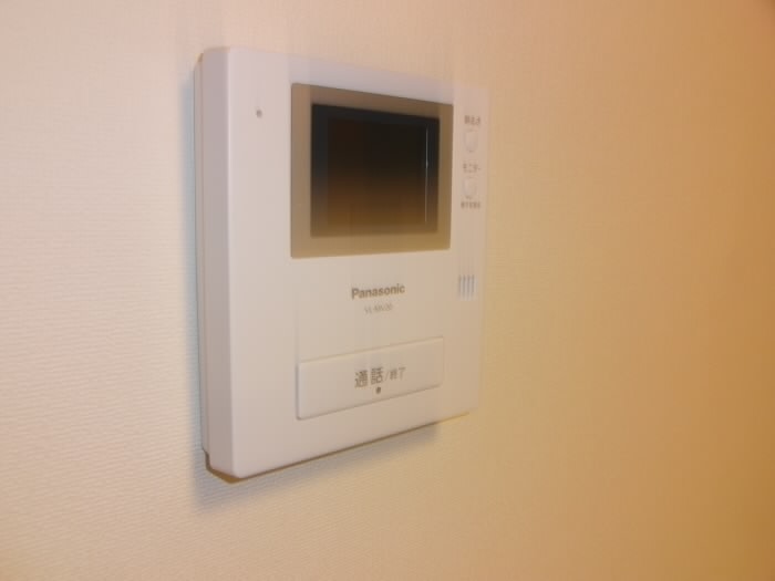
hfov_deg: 60.0
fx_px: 672
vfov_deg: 46.8
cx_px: 388
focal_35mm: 30
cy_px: 290
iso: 200
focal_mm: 5.2
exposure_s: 1/5
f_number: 7.9
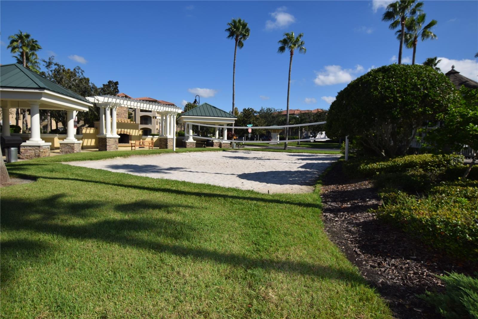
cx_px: 239
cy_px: 160
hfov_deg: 85.4
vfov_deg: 63.2
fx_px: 259
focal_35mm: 20
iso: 100
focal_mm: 13
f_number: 11
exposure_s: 1/200
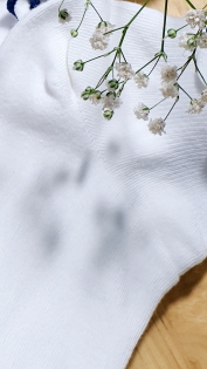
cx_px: -90
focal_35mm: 90
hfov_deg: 12.8
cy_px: 134
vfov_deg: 23.6
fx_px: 879
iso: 80
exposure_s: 1/100
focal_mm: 4.3
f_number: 2.4
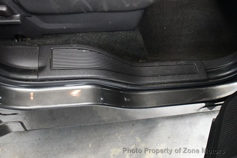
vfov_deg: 36.9
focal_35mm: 36
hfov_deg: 53.1
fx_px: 237
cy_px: 79
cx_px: 118
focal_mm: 18
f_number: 3.5
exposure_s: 1/60
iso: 7200
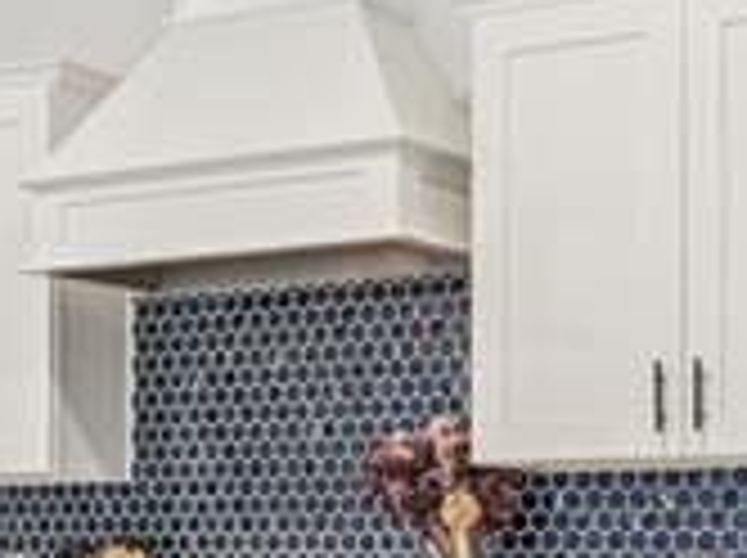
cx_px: 270
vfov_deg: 16.2
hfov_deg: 22.0
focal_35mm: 89
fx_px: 1918
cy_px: 554
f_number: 8
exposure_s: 1/6
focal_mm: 10
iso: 200
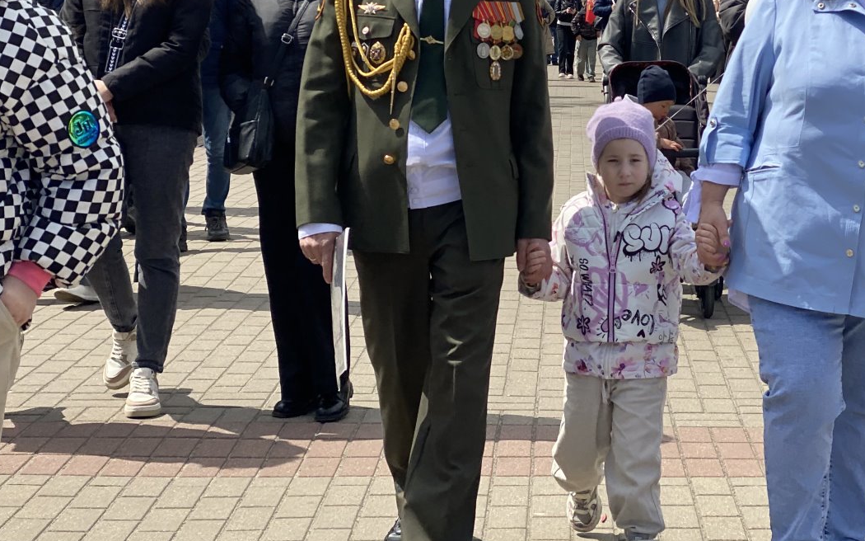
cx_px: 585
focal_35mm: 84
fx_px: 1980
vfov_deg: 15.5
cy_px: 128
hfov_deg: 24.5
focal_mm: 6
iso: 20
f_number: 2
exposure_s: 1/1295
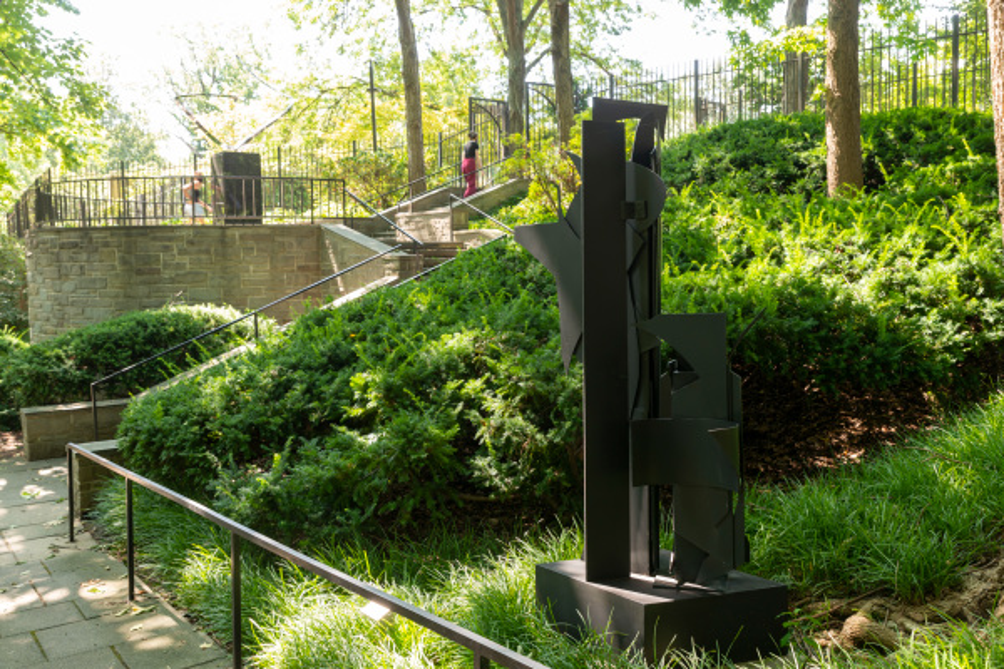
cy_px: 334
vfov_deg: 38.9
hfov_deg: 55.8
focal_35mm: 34
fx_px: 948
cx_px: 502
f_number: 8
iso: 200
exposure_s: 1/15
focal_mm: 34
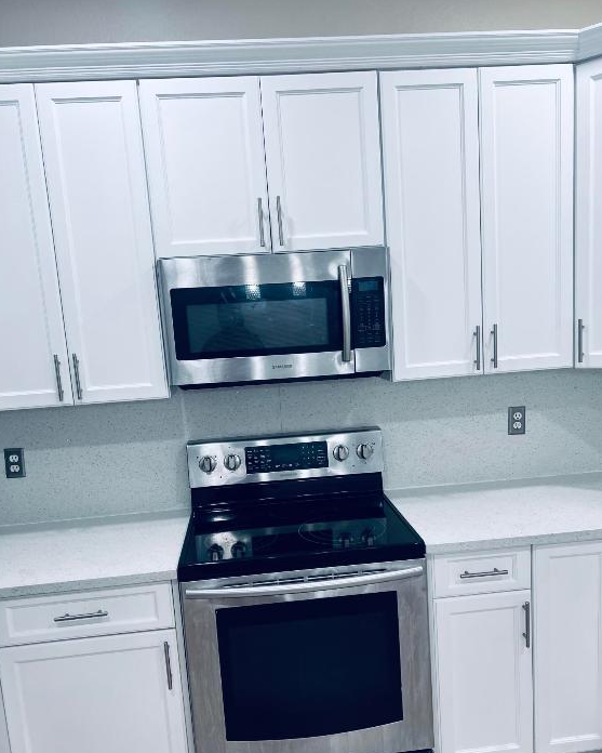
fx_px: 623
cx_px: 306
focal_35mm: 28
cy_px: 412
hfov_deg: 51.5
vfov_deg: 62.1
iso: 80
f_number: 1.5
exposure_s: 1/120
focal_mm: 5.7
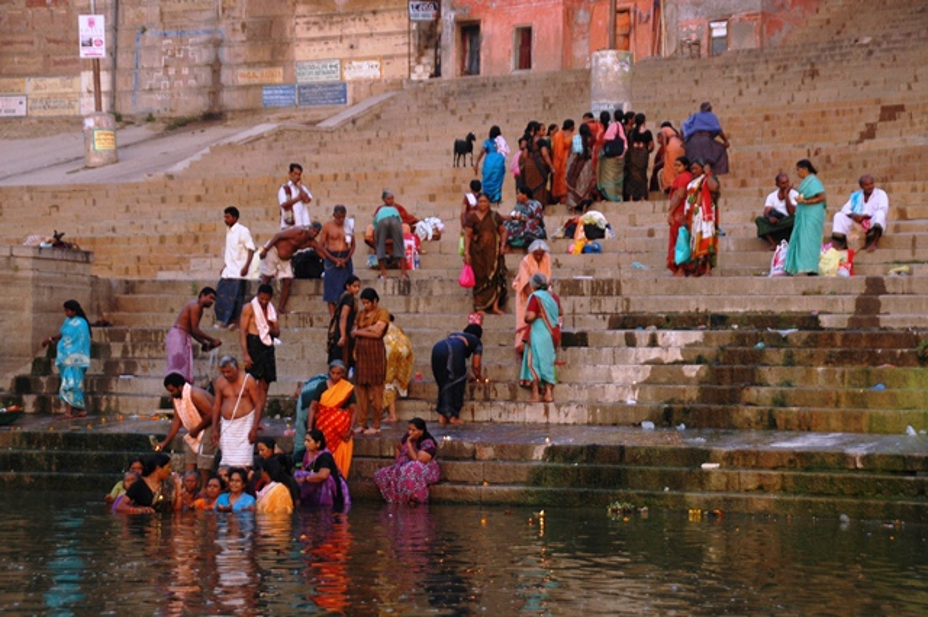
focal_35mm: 90
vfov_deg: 15.2
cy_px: 308
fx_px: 2319
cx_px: 464
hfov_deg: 22.6
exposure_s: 1/100
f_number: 5.3
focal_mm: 60
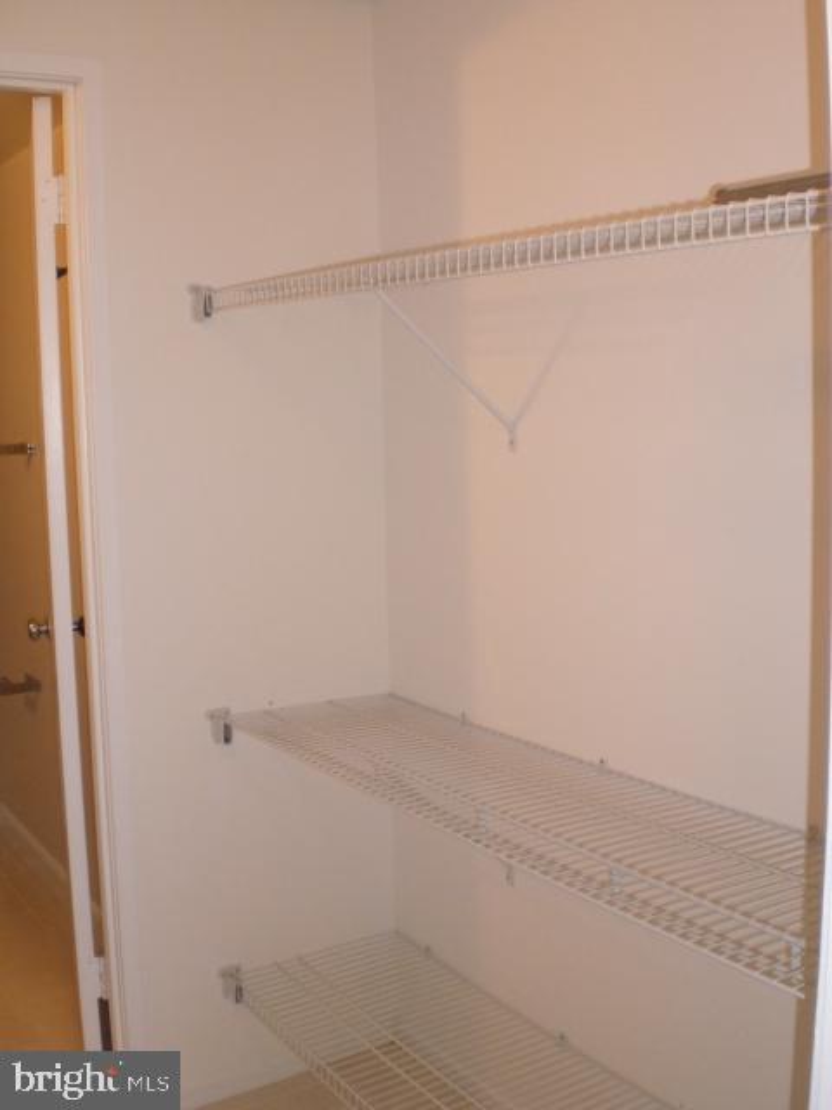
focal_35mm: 38
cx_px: 416
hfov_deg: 37.7
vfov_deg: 49.0
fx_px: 1218
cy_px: 555
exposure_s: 1/60
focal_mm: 6.3
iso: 200
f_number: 3.1
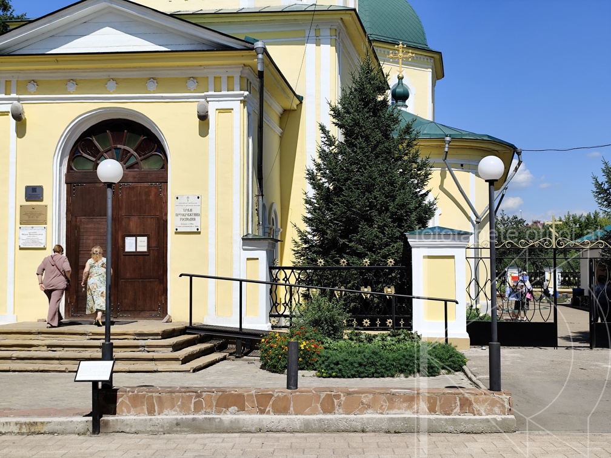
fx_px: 812
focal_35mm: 46
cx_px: 306
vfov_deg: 31.5
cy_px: 229
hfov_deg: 41.2
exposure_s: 1/1827
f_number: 1.65
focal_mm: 6.19
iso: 50
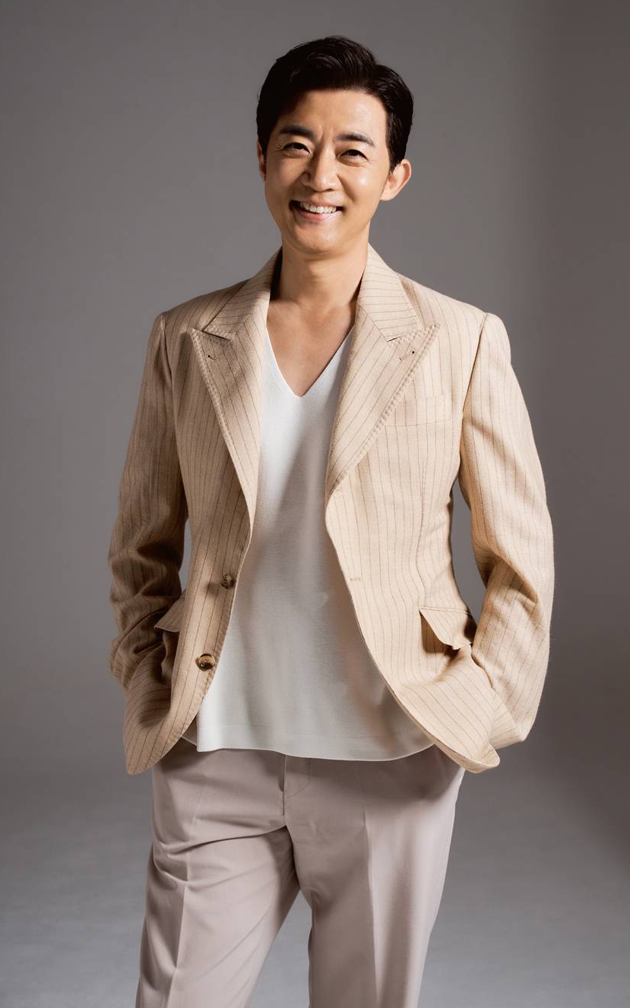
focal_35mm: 56
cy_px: 511
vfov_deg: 36.3
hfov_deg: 23.1
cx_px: 331
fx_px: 1539
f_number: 5.6
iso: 500
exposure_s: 1/125
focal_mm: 54
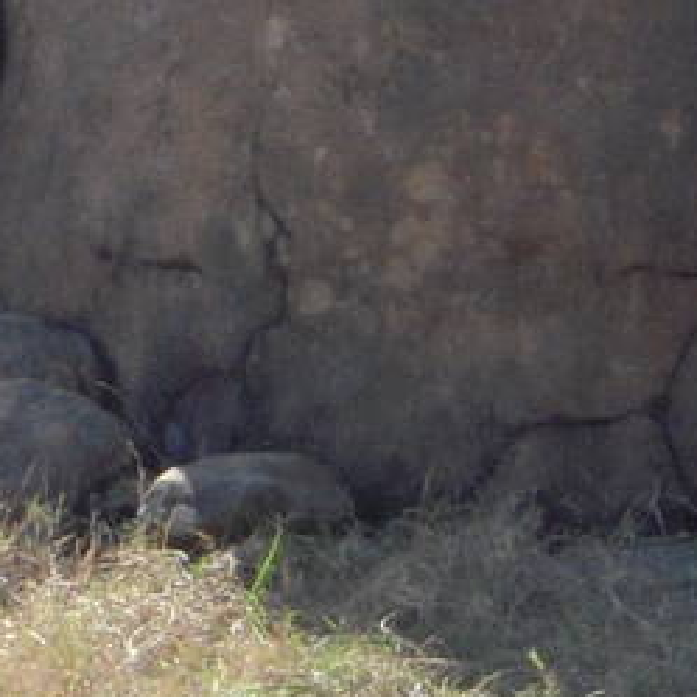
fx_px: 14511
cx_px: -246
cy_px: -495
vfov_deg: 2.7
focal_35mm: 637
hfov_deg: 2.7
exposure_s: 1/250
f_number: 5.8
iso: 200
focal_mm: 20
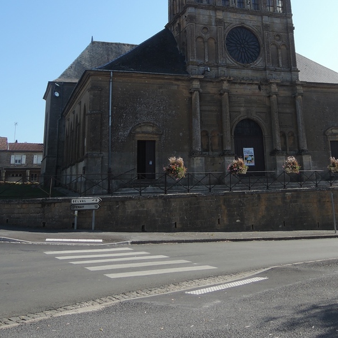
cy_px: 50
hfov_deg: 41.6
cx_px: 205
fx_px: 442
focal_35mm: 40
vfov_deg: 39.5
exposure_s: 1/125
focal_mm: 5.1
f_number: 2.8
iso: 80
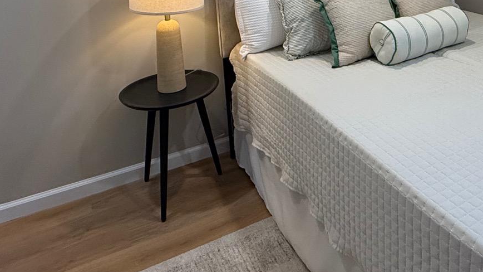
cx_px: 373
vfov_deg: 28.7
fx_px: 461
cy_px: -50
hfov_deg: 52.4
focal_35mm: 36
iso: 250
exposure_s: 1/120
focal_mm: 2.22
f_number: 2.2
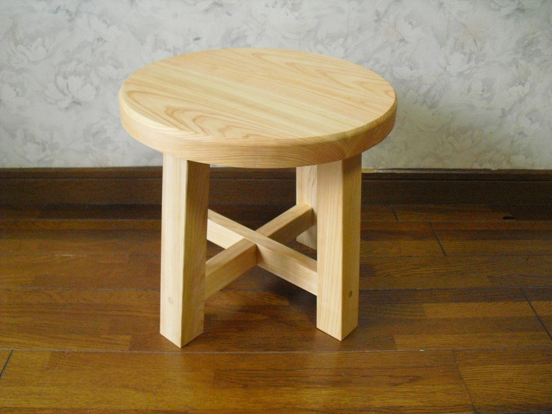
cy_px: 207
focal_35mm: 36
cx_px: 276
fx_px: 574
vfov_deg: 39.7
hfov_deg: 51.4
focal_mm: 6.3
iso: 800
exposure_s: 1/60
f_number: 3.1
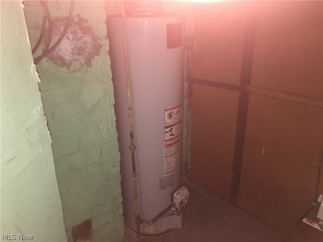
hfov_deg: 61.7
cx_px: 162
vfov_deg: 48.2
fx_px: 271
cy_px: 121
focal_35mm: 29
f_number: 2.2
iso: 80
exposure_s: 1/16
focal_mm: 4.15
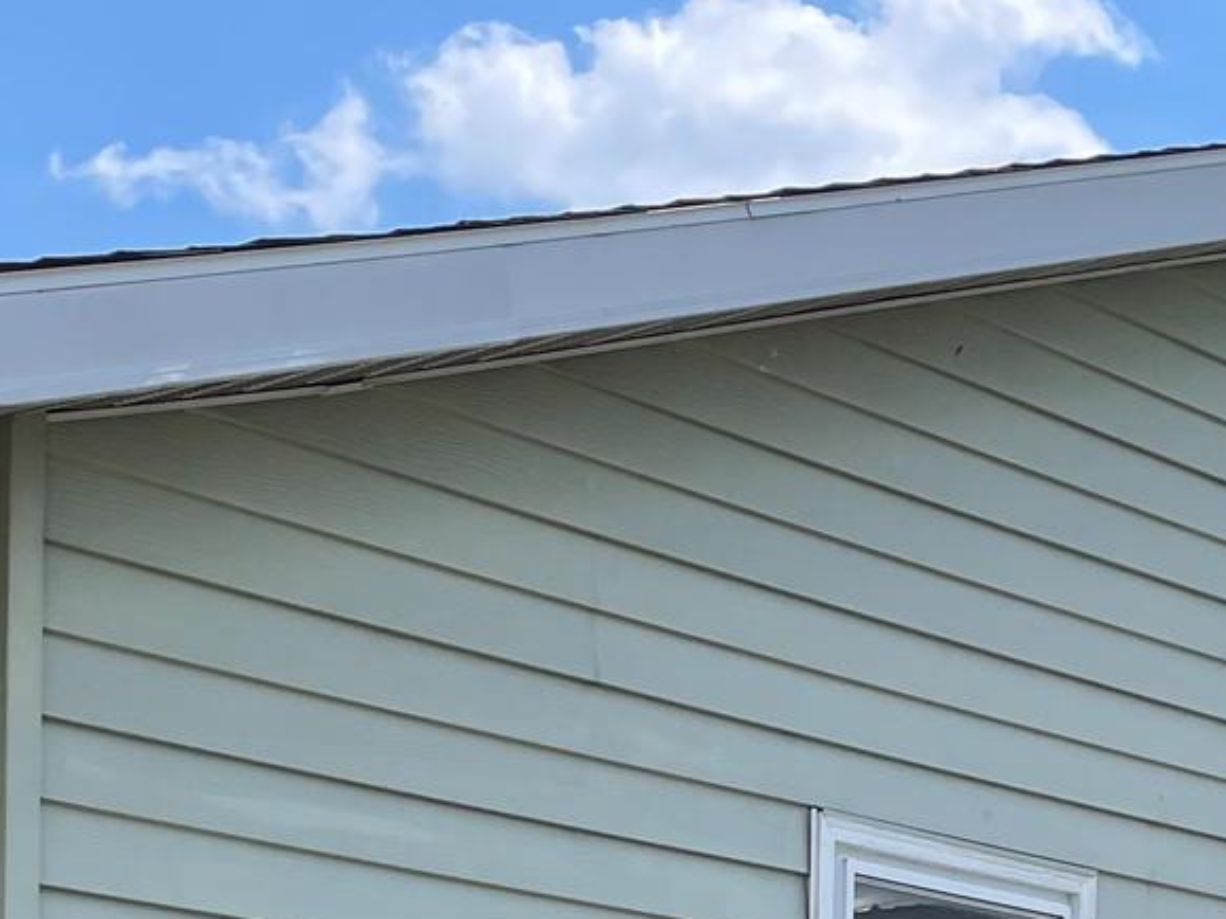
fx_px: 3258
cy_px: 1440
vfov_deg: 14.8
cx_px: 472
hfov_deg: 21.3
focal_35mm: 92
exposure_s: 1/2681
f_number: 1.6
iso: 32
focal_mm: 4.2
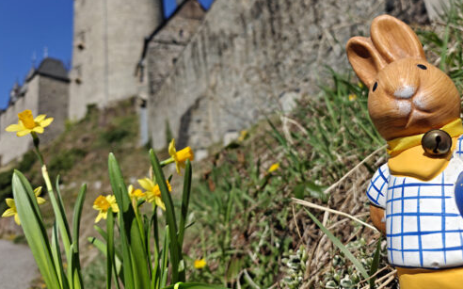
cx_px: 274
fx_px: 391
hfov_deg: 60.8
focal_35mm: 31
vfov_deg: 40.3
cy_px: 111
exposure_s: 1/2657
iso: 50
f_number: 1.6
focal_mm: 6.1
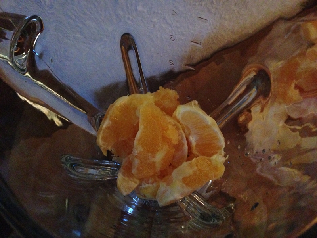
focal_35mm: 33
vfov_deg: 42.9
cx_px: 158
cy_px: 119
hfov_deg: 55.4
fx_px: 302
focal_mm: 4.12
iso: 800
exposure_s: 1/15
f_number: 2.4
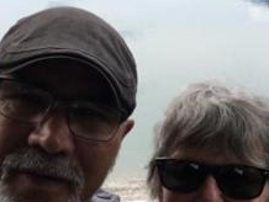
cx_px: 120
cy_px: 62
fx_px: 552
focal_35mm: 71
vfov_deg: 20.7
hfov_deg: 27.4
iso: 32
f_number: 2.2
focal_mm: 2.65
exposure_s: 1/720
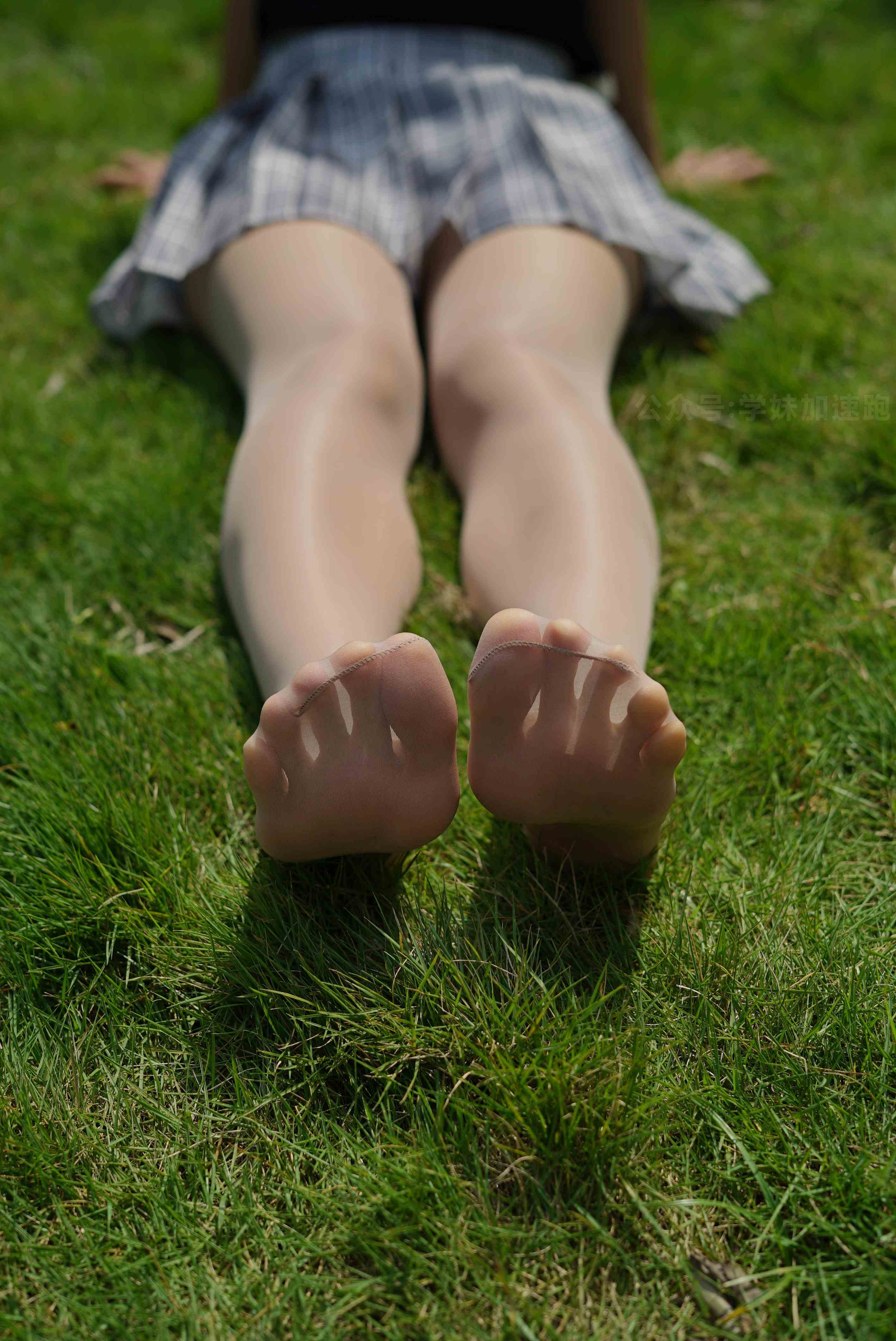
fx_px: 1864
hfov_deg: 27.0
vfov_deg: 39.6
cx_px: 448
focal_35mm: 50
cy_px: 670
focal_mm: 50
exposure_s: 1/1250
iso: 64
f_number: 4
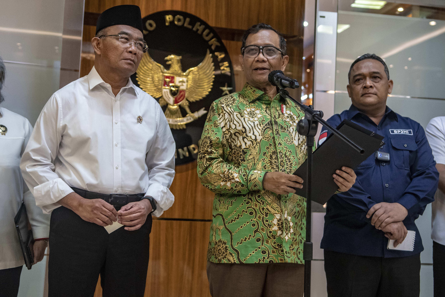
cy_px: 148
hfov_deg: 41.1
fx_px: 593
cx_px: 222
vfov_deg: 28.1
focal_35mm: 48
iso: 2000
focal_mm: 32
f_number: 2.8
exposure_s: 1/200
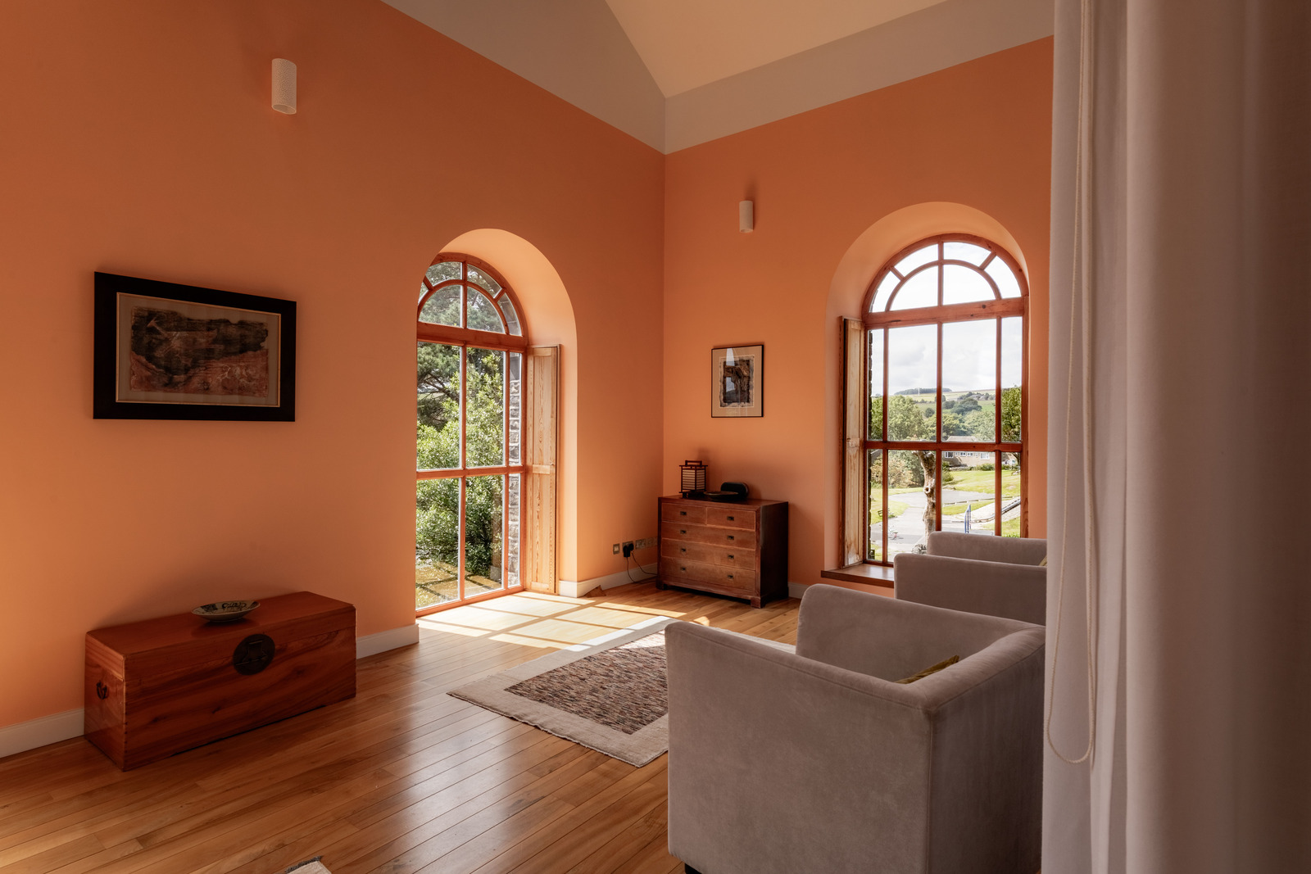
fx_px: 692
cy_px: 437
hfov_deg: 86.9
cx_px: 656
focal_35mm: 19
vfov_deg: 64.6
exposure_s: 1/800
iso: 200
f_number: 11
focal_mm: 19
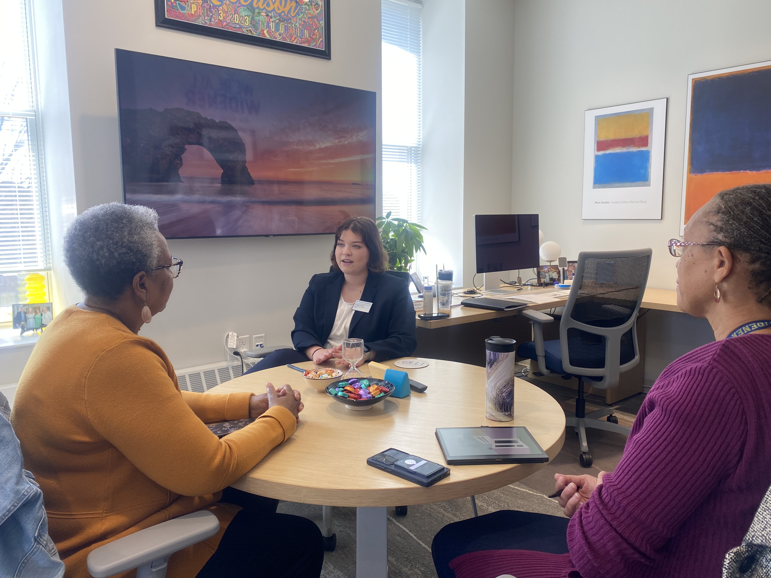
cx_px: 386
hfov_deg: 67.3
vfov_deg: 53.1
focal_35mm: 26
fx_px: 579
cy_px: 289
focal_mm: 4.25
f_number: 1.8
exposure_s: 1/122
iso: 40
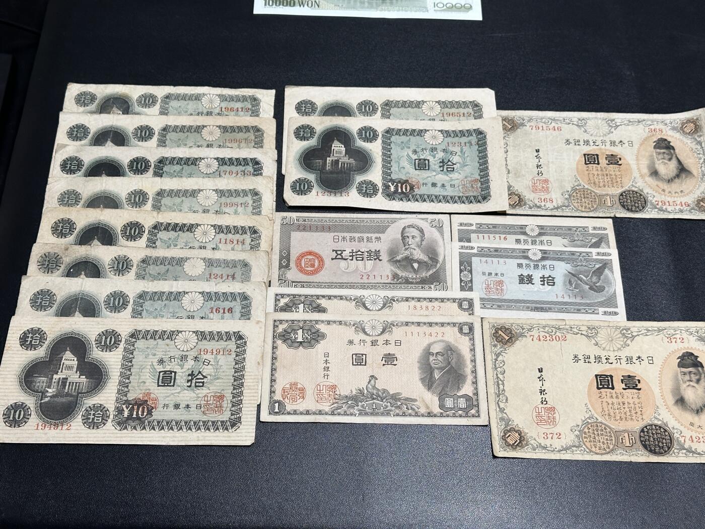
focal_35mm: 48
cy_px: 264
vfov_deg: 30.3
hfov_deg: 39.7
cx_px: 352
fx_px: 978
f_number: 1.78
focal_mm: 6.86
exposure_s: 1/50
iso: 100
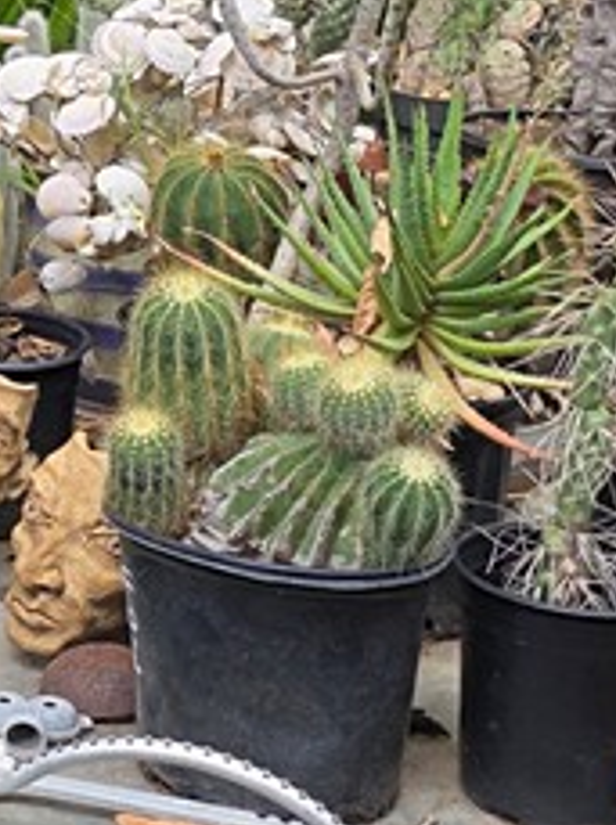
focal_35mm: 103
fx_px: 2451
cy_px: 216
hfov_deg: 12.8
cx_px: -558
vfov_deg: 19.0
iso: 32
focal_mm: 6.3
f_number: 1.7
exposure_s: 1/180
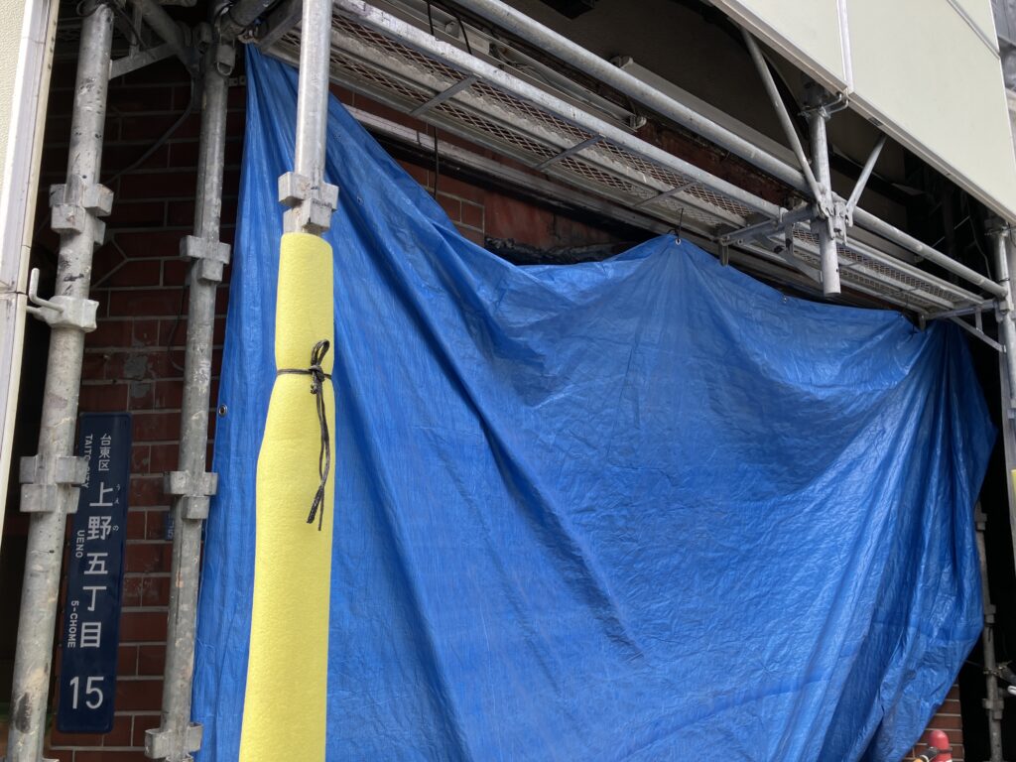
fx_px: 822
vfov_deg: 49.7
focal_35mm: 28
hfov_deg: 63.4
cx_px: 508
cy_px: 381
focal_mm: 3.99
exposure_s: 1/172
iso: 25
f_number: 1.8
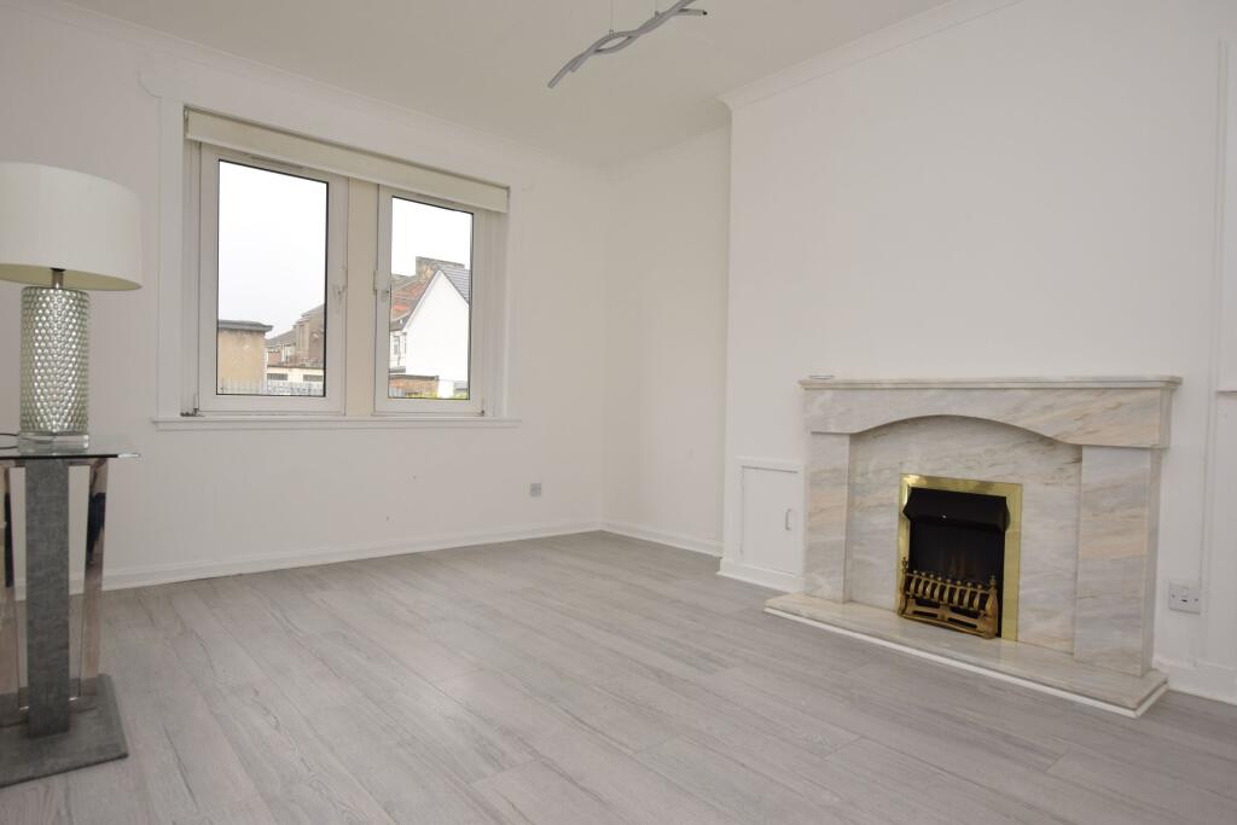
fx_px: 670
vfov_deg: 63.2
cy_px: 412
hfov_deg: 85.4
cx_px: 618
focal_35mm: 20
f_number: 5.6
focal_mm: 13
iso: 280
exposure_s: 1/125
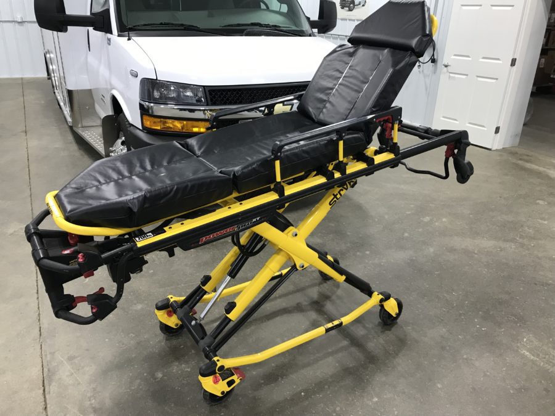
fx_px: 449
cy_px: 208
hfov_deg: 63.4
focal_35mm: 28
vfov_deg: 49.7
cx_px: 278
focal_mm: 3.99
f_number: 1.8
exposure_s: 1/30
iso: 25
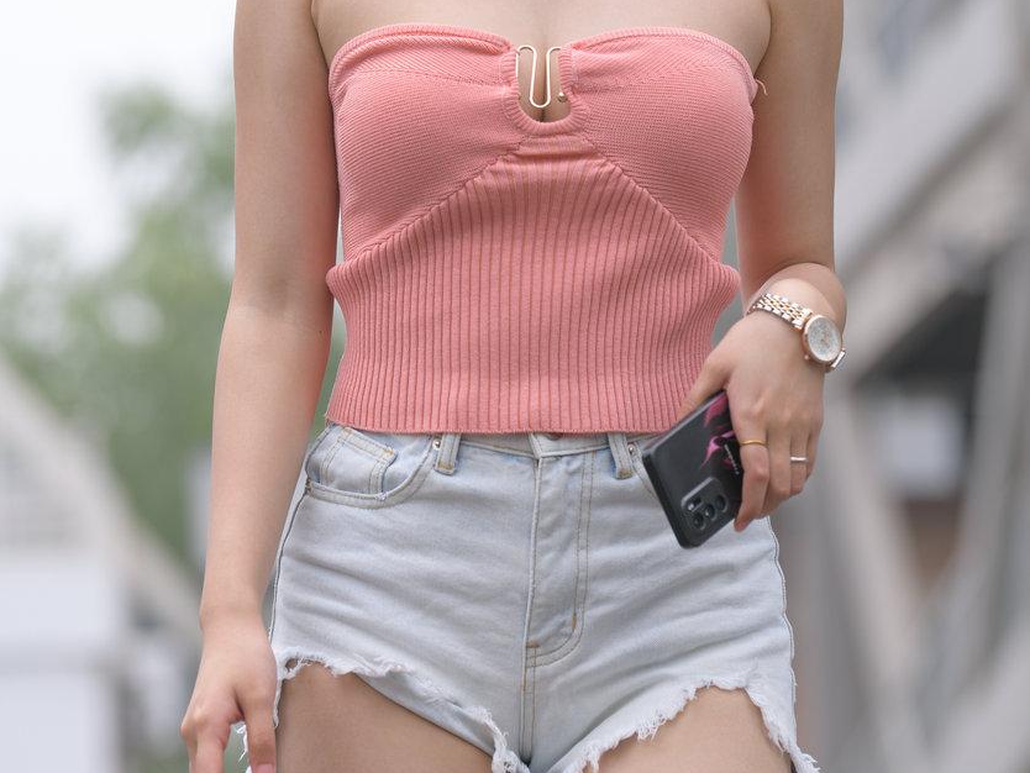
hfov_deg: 9.4
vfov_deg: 7.1
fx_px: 6250
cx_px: 475
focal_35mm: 210
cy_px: 177
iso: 200
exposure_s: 1/1000
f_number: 4
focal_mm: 135
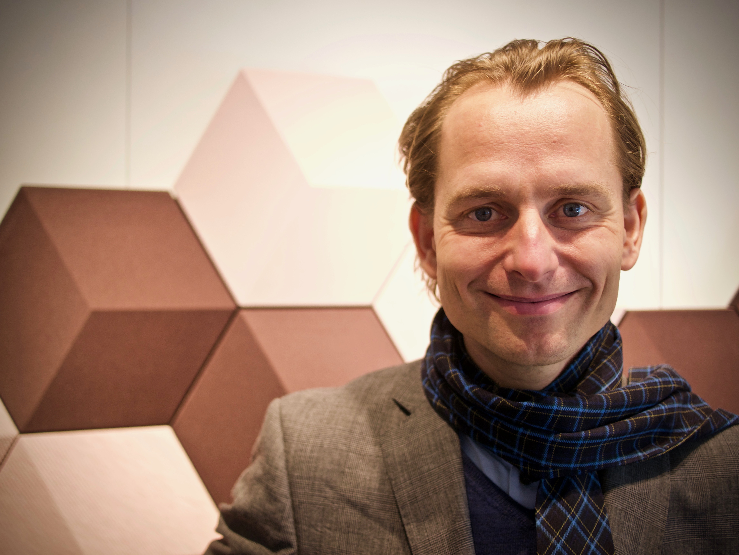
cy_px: 278
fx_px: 854
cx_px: 370
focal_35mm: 40
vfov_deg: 36.0
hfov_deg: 46.8
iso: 200
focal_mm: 20
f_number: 1.7
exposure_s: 1/100
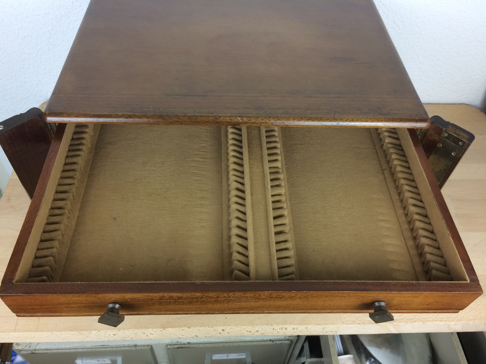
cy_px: 182
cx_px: 243
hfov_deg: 61.7
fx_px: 407
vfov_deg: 48.2
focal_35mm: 29
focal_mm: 4.15
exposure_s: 1/33
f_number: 2.2
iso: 40
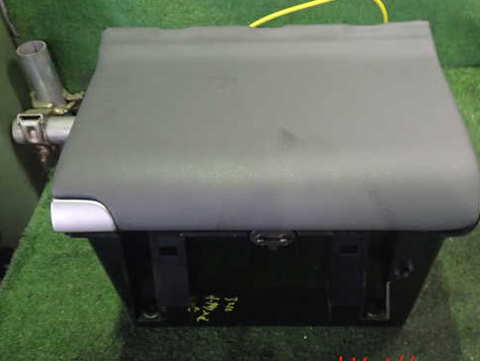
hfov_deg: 50.0
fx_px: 513
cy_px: 156
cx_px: 266
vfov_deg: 38.6
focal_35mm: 37
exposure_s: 1/30
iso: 800
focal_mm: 5.4
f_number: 2.3
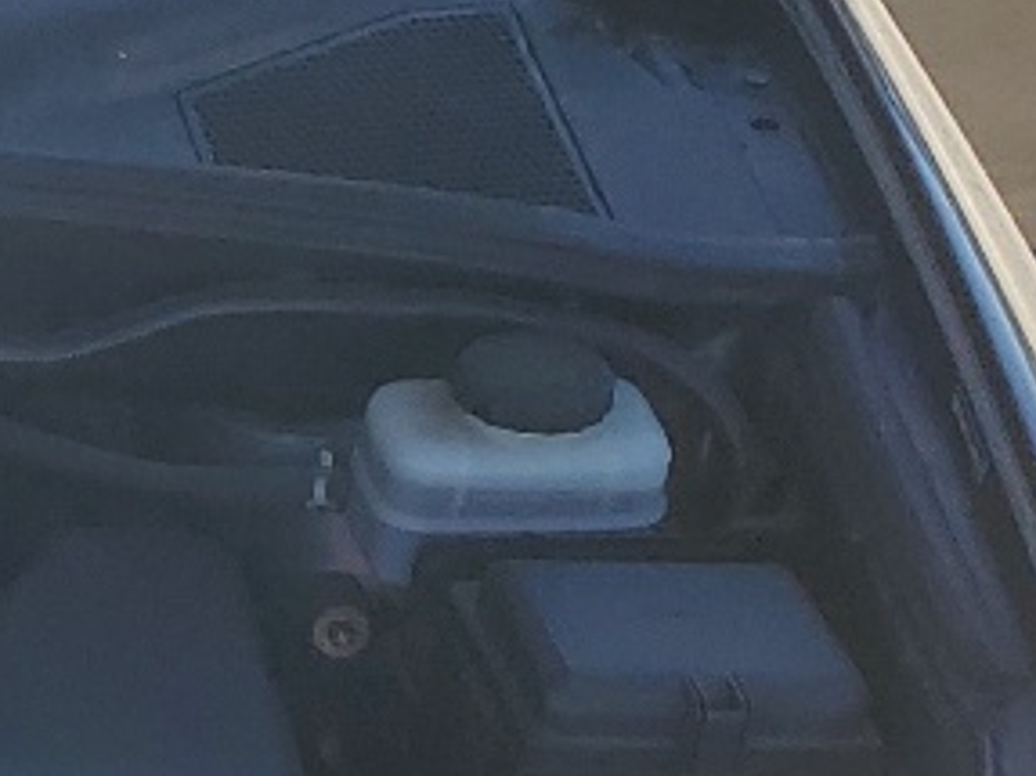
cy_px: 1104
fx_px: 4338
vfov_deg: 10.0
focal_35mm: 145
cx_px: -1076
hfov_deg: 12.0
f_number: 1.5
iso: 50
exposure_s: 1/1250
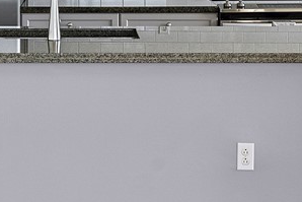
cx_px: 83
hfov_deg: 18.0
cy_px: -86
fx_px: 948
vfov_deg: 11.7
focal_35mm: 113
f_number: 8
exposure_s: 1/25
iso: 800
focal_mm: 31
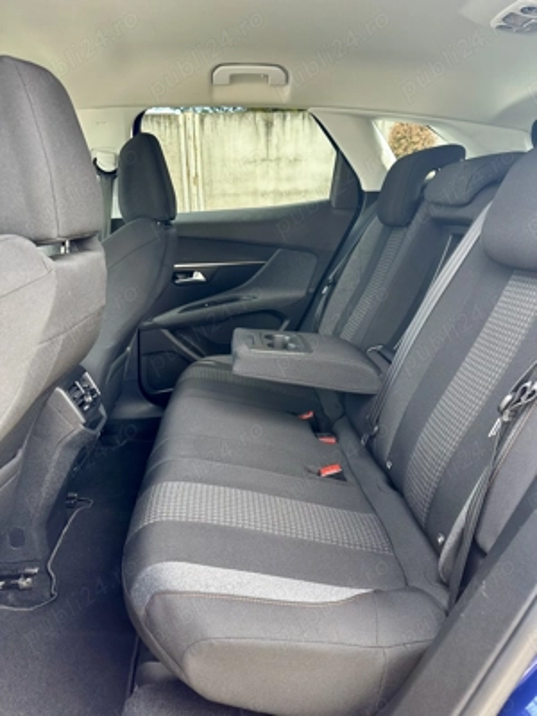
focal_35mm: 24
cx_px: 268
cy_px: 358
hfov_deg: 56.8
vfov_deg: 71.6
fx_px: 496
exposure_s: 1/121
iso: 125
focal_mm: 6.86
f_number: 1.78
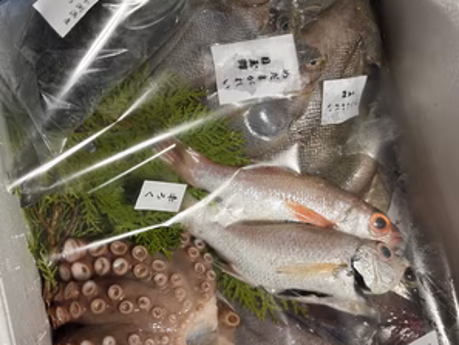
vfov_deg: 40.7
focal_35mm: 35
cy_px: 183
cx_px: 229
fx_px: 464
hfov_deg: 52.6
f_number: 1.6
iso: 125
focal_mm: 5.1
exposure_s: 1/60
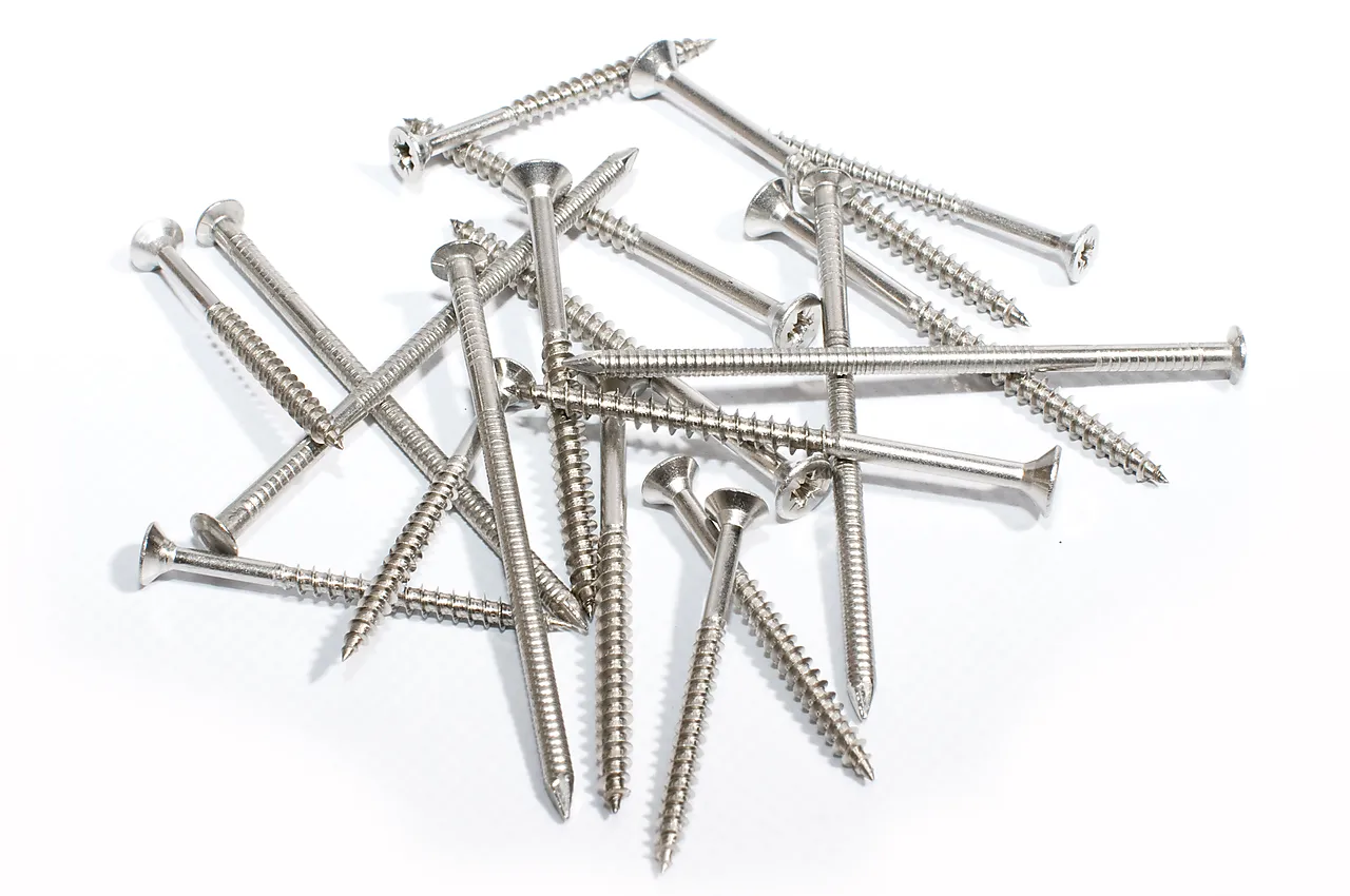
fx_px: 2809
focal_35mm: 75
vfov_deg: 18.1
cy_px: 448
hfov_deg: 27.0
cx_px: 675
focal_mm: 50
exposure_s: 1/90
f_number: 16
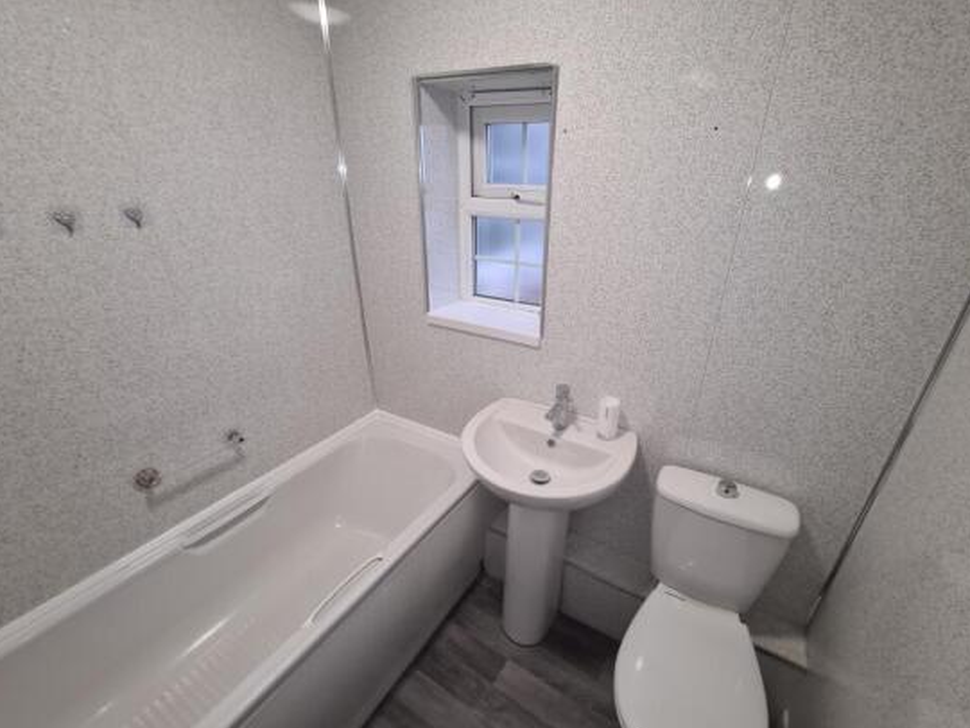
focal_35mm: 14
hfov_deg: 101.9
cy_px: 374
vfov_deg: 85.7
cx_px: 512
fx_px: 392
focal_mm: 2.2
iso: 100
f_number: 2.2
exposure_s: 1/50
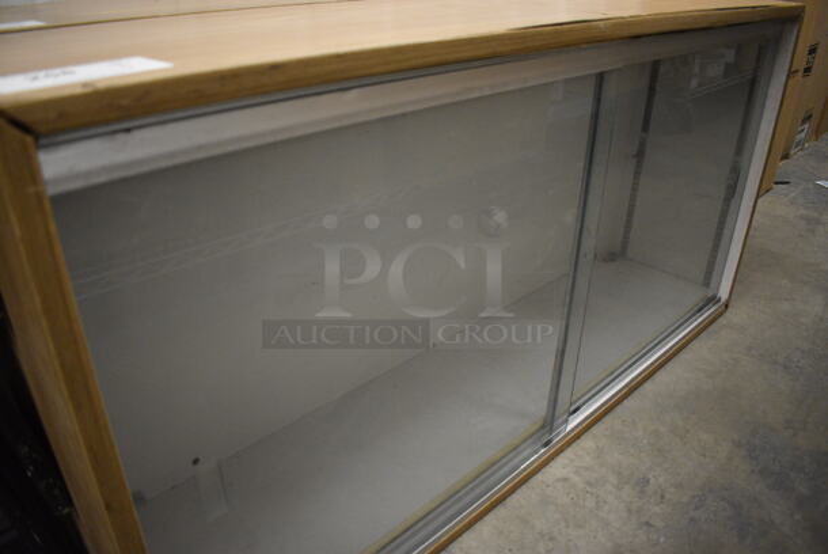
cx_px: 414
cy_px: 277
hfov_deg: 67.3
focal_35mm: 27
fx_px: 622
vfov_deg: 48.0
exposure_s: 1/125
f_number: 3.5
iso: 2500
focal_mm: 18
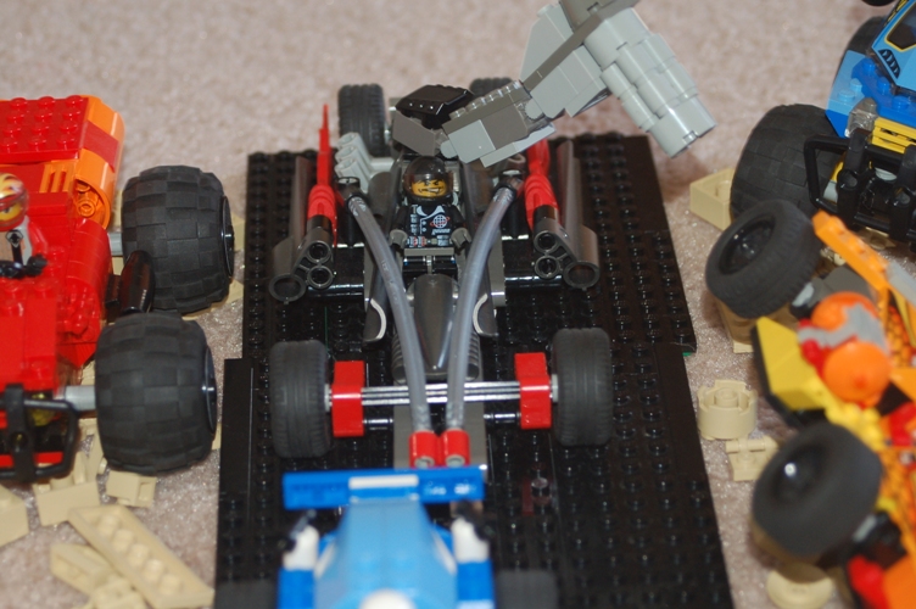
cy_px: 304
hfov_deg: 17.1
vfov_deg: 11.4
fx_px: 3051
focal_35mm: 120
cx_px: 458
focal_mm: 80
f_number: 5.6
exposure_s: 1/60
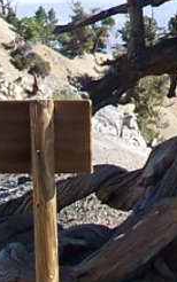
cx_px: 284
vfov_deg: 9.0
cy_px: -221
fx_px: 1719
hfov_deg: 5.8
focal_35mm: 223
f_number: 2.8
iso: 80
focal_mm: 7.54
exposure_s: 1/640
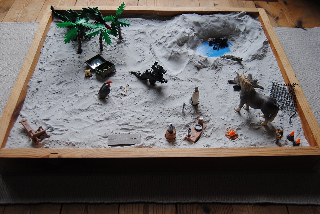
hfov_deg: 55.0
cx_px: 160
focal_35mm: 34
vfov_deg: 38.5
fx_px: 307
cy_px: 107
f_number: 3.8
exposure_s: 1/30
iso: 200
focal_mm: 23
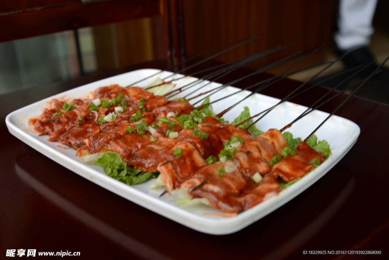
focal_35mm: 50
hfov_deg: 39.6
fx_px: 541
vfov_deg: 27.0
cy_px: 130
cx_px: 194
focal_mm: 50
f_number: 5.6
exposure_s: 1/50
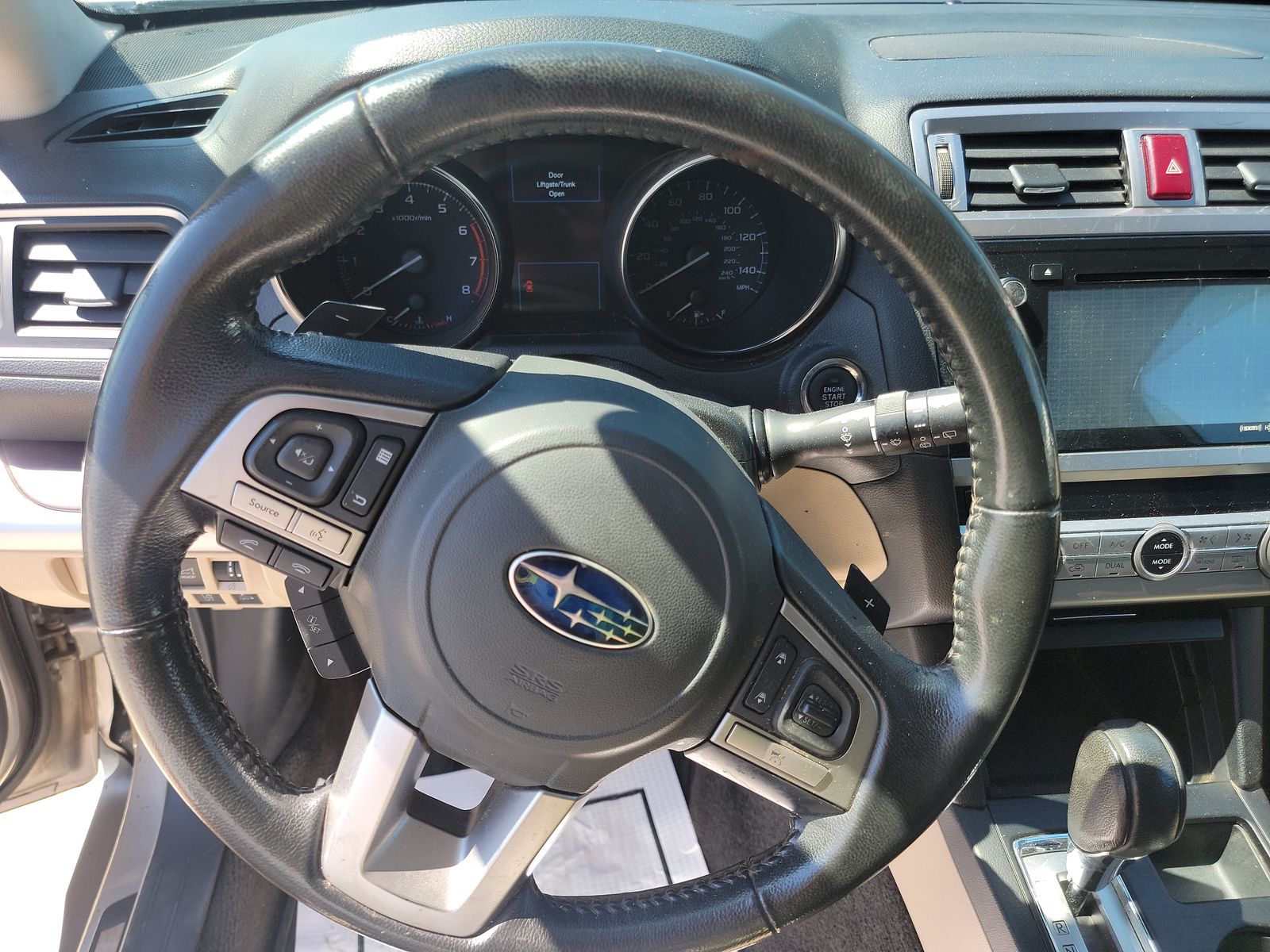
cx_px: 635
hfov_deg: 71.6
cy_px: 476
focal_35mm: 24
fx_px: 881
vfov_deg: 56.8
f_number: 1.8
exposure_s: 1/122
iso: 50
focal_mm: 6.7
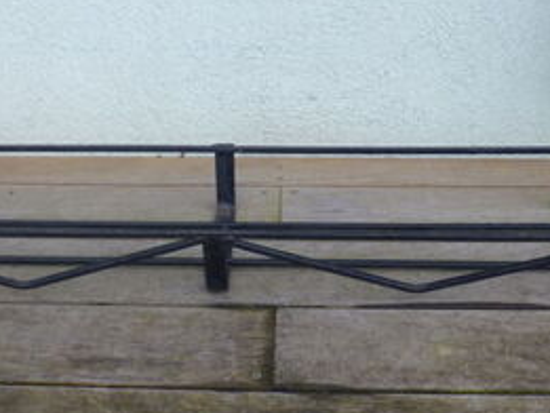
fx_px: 906
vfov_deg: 25.7
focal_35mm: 57
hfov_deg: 33.7
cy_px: 200
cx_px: 232
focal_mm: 5.4
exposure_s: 1/125
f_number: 3.6
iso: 100
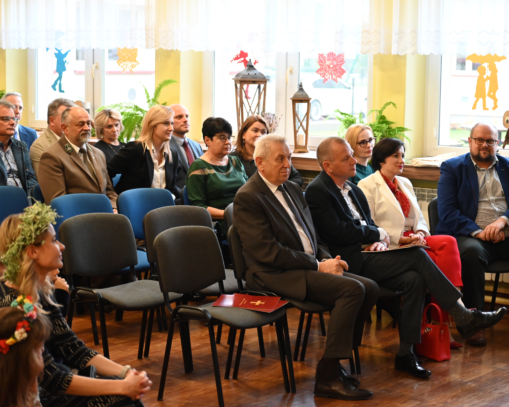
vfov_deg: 19.4
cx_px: 284
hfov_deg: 24.1
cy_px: 204
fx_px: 1190
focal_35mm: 79
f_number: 4.5
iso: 3200
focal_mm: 70
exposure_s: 1/80
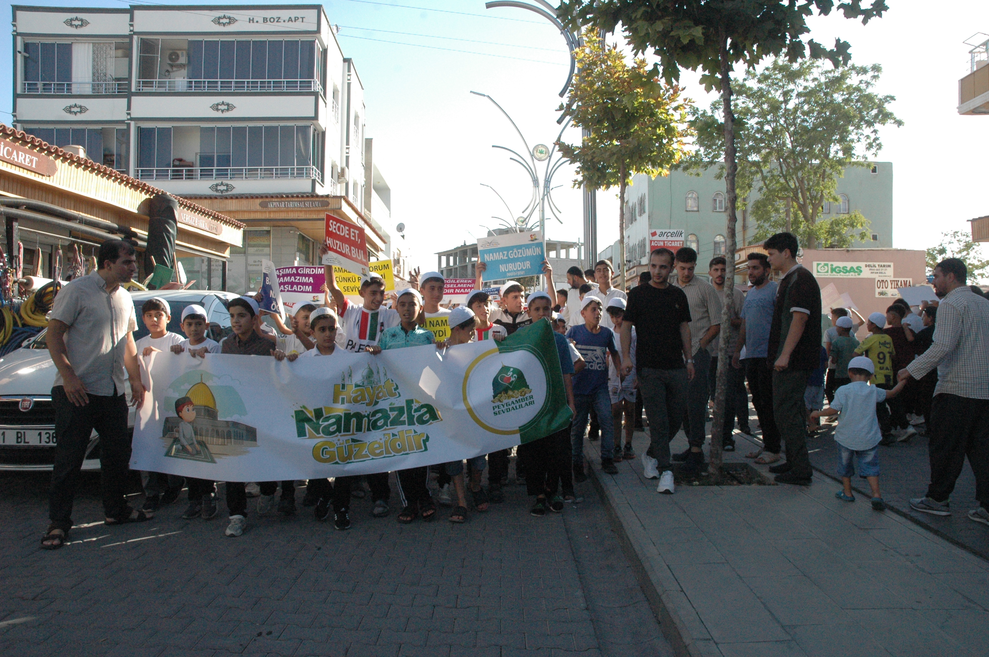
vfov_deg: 47.8
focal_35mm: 27
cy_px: 328
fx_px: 741
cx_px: 494
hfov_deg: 67.4
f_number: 11
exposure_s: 1/500
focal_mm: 18
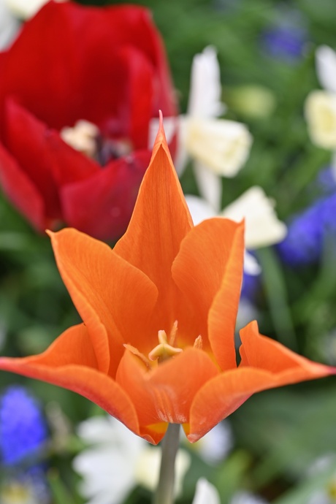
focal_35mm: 105
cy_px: 252
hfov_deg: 13.0
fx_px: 1470
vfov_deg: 19.5
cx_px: 168
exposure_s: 1/160
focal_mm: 70
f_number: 5
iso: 160
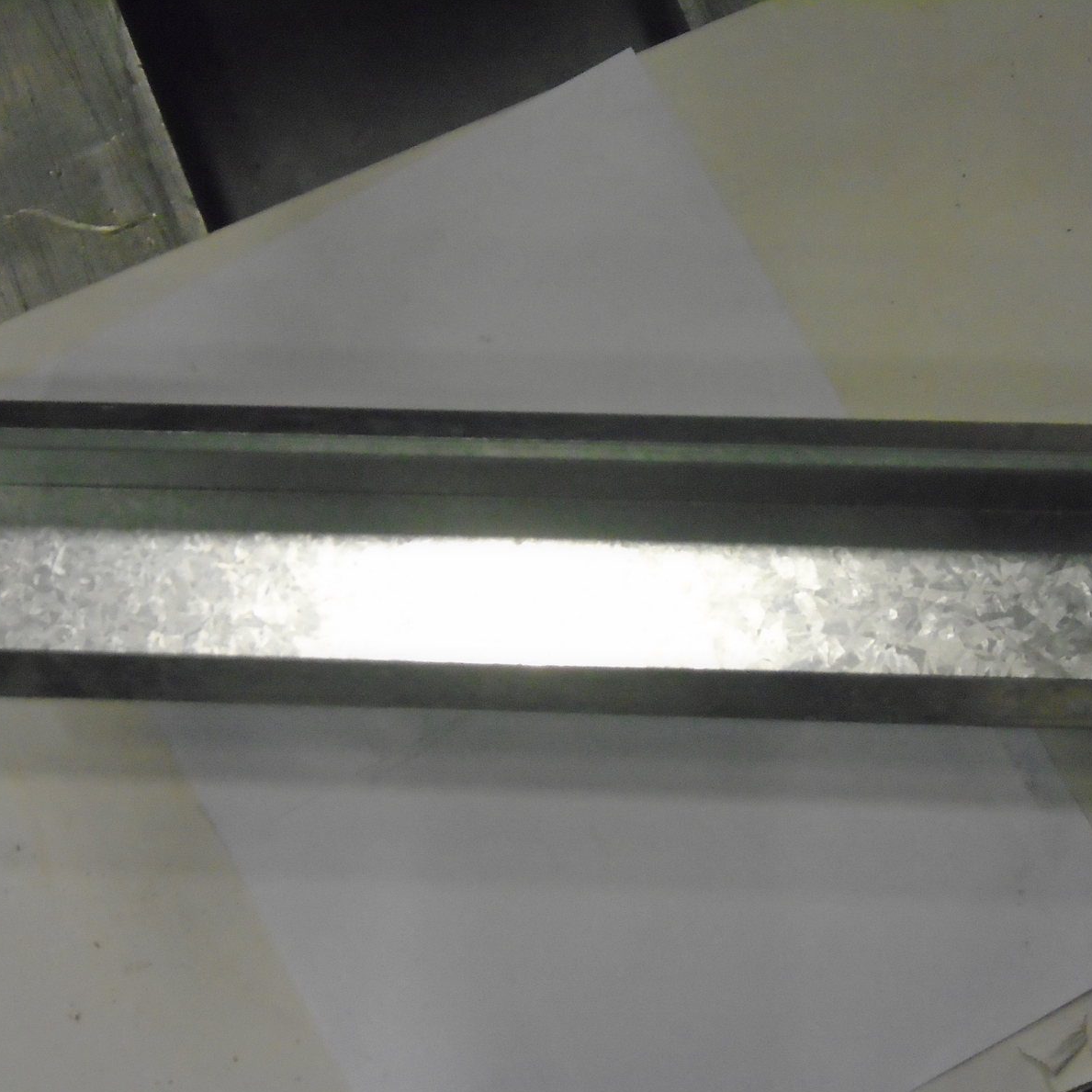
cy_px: 546
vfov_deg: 18.5
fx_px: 3355
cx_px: 575
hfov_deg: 18.5
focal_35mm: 94
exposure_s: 1/30
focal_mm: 14
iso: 800
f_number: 6.1
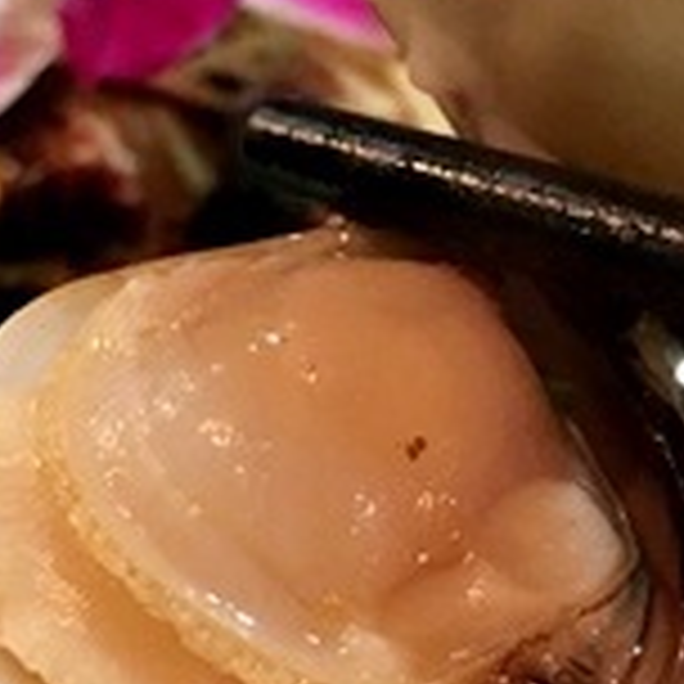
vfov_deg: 17.1
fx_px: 2258
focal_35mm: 101
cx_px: 360
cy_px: 130
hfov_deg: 17.2
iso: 250
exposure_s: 1/30
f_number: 2.2
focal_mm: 4.15
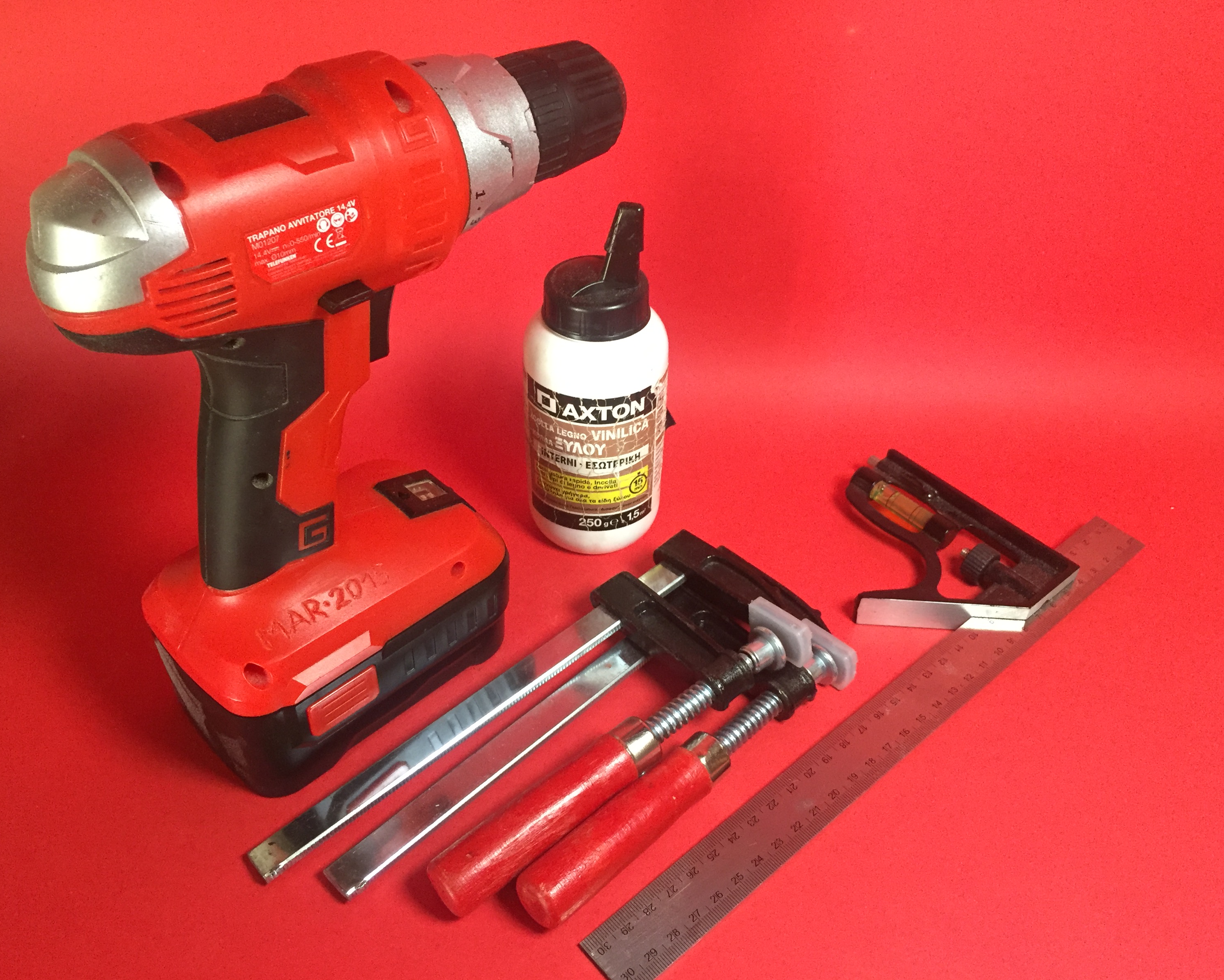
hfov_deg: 57.2
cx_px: 607
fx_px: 1123
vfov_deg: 47.1
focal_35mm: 31
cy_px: 502
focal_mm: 4.15
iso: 320
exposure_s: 1/33
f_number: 2.2
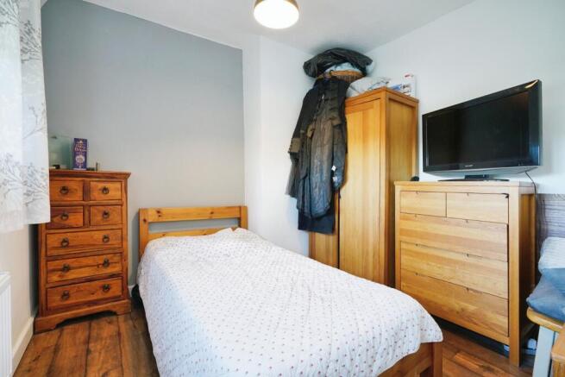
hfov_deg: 96.7
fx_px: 251
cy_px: 188
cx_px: 282
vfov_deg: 73.8
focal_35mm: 16
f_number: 7.1
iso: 1000
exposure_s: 1/13
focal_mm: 16
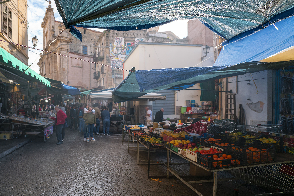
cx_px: 147
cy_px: 98
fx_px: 163
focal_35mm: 20
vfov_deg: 62.0
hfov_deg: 84.0
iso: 800
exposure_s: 1/2000
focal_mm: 20
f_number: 4
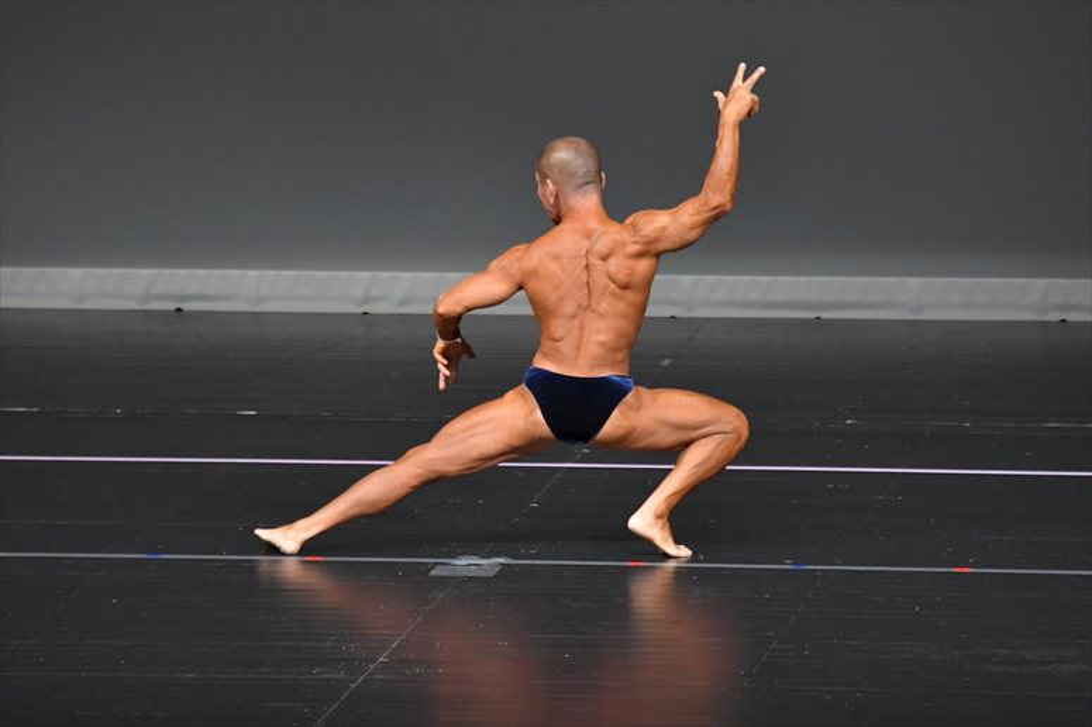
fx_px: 11370
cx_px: 546
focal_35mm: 375
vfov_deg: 3.7
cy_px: 364
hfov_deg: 5.5
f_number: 5.6
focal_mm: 250
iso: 4000
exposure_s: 1/400
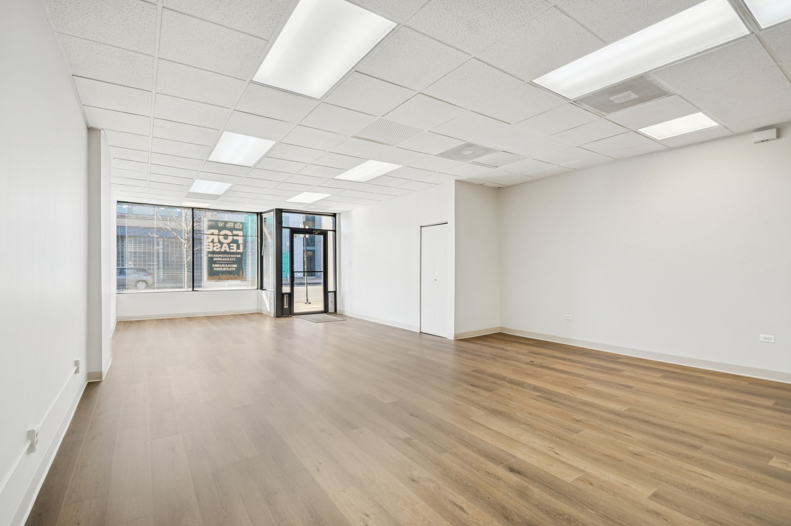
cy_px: 263
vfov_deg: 77.2
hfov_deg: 100.4
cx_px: 396
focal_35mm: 15
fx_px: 329
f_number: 8
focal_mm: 10
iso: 400
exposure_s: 1/60
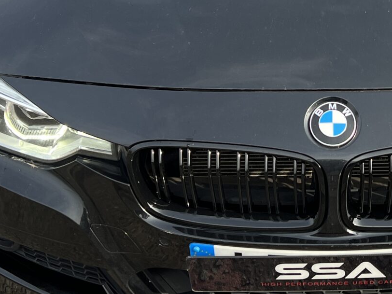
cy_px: 14
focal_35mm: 82
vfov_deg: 17.6
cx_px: 337
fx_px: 929
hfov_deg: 23.3
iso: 50
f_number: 1.5
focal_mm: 5.7
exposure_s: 1/718
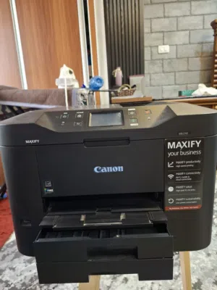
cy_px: 145
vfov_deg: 73.9
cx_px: 108
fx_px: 192
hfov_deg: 58.9
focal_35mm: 23
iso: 400
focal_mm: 5.54
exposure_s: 1/33
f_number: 1.8
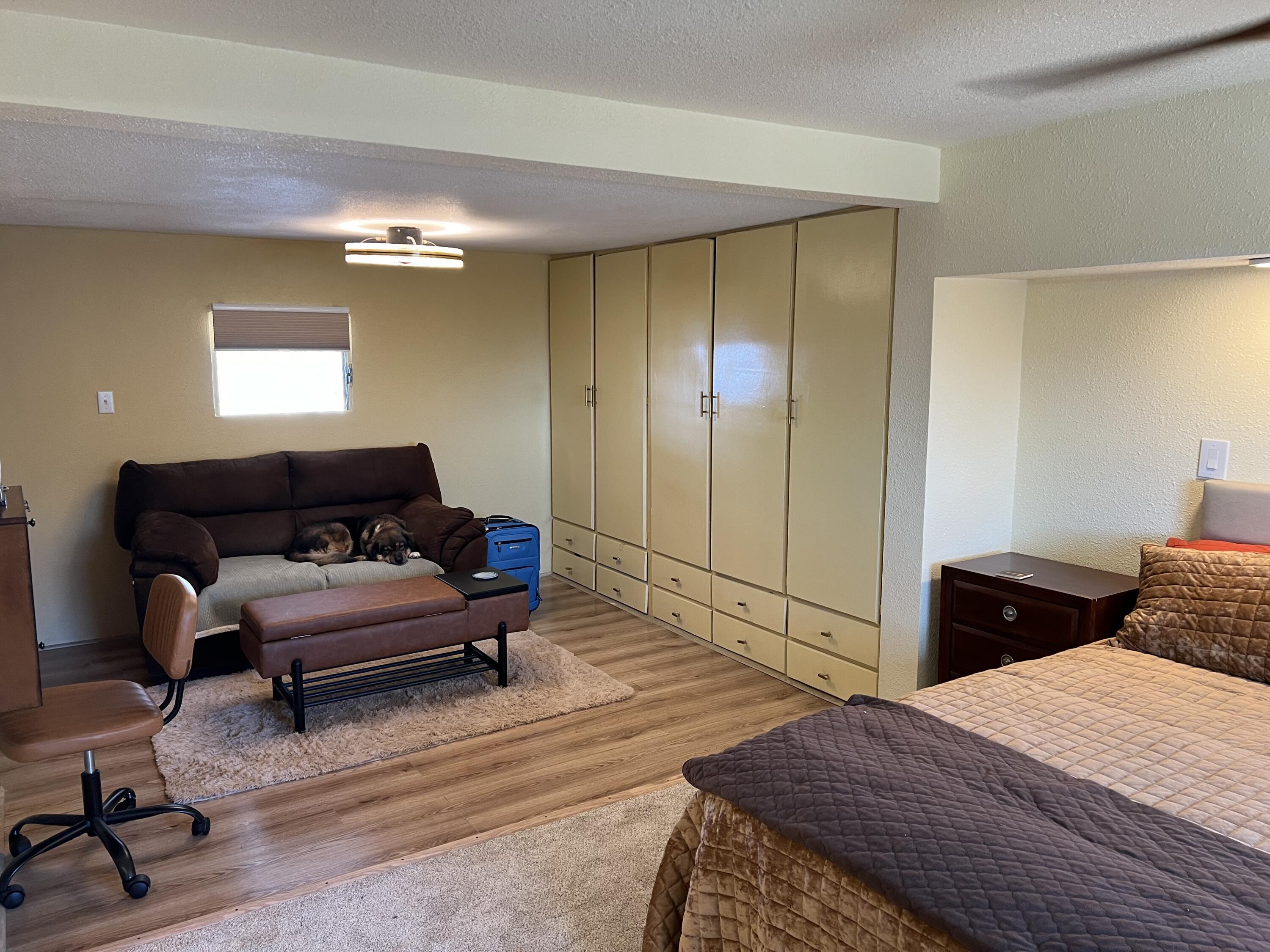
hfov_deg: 67.3
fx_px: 954
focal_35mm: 26
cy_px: 476
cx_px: 635
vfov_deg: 53.1
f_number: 1.5
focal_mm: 5.7
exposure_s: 1/60
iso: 80
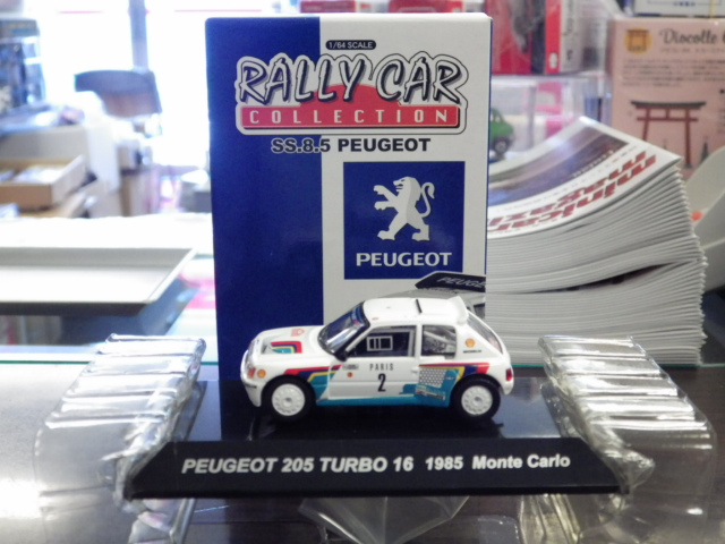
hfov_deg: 38.2
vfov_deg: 29.1
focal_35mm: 50
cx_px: 362
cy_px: 272
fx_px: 1047
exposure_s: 1/60
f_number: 3.8
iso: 640
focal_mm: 9
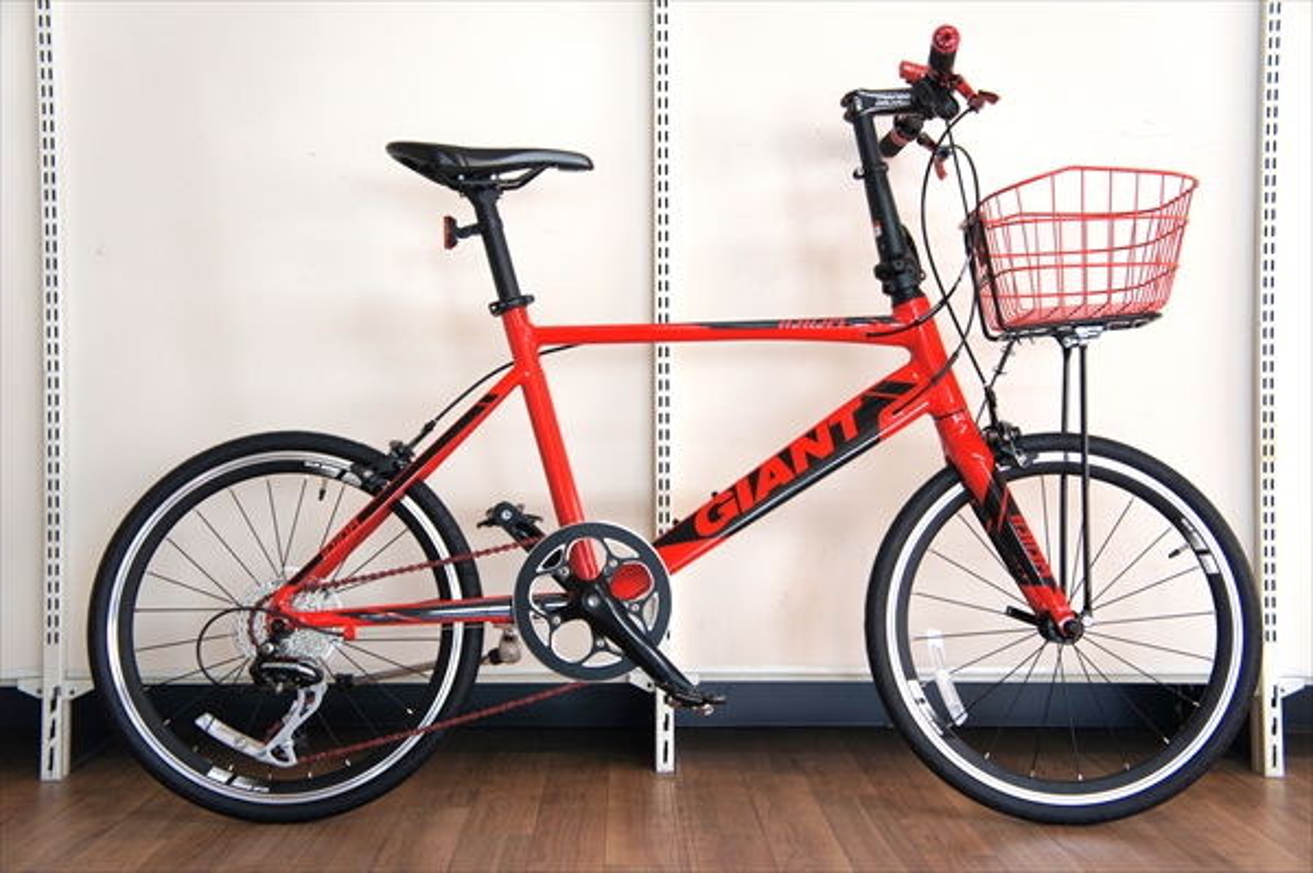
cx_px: 656
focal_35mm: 51
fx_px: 1859
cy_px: 436
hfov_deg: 38.9
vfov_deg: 26.4
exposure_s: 1/60
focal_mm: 34
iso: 320
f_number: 4.5
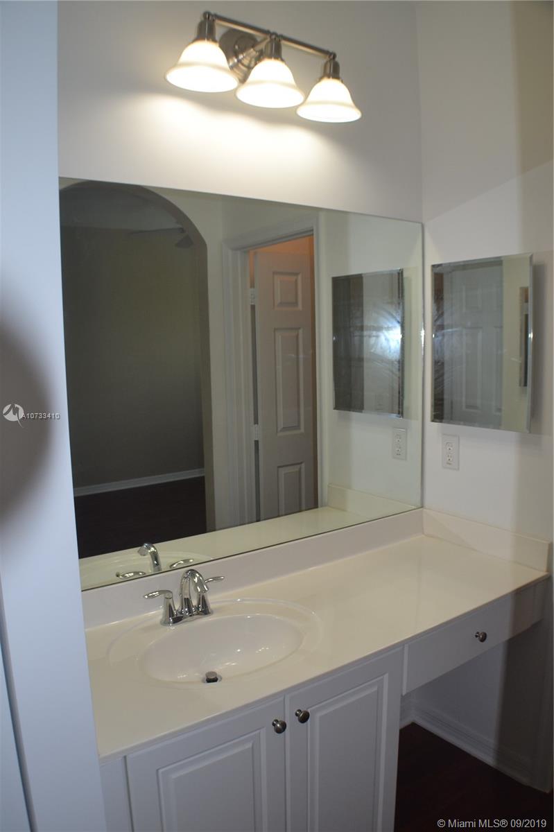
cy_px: 416
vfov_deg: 57.2
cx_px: 277
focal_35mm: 33
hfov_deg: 39.9
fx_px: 762
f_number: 4
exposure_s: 1/125
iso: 320
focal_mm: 22
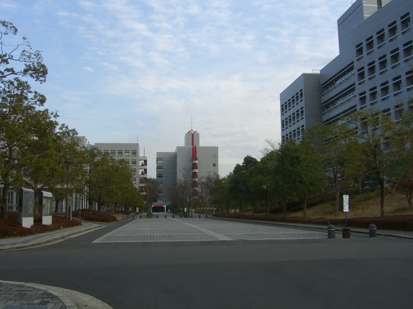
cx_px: 206
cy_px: 154
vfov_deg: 37.7
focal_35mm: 38
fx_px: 453
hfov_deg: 49.0
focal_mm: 7.9
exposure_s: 1/320
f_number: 4
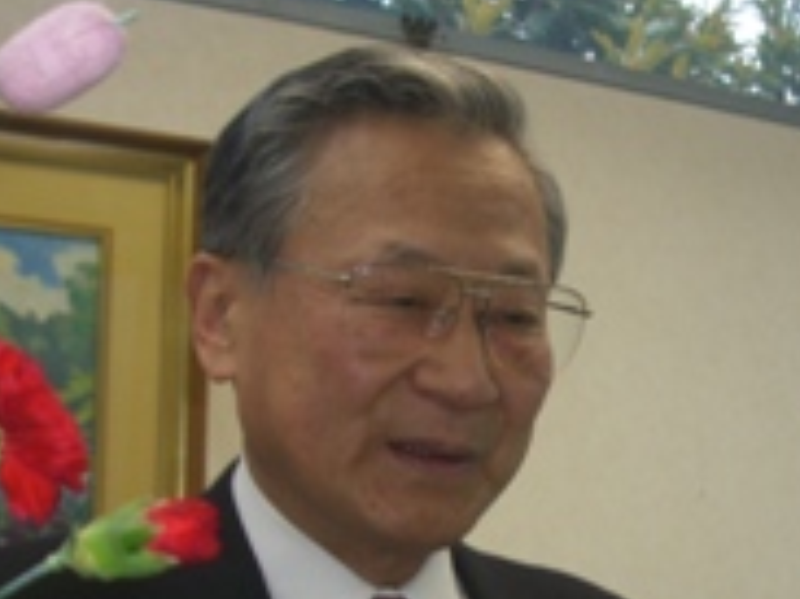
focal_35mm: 93
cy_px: 682
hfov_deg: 21.0
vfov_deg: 15.4
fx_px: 2148
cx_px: 516
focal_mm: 7.9
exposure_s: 1/40
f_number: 2.8
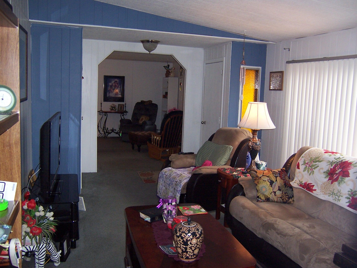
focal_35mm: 33
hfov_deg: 55.4
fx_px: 340
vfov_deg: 42.9
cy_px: 134
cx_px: 178
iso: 140
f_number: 2.8
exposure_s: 1/60
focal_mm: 5.5
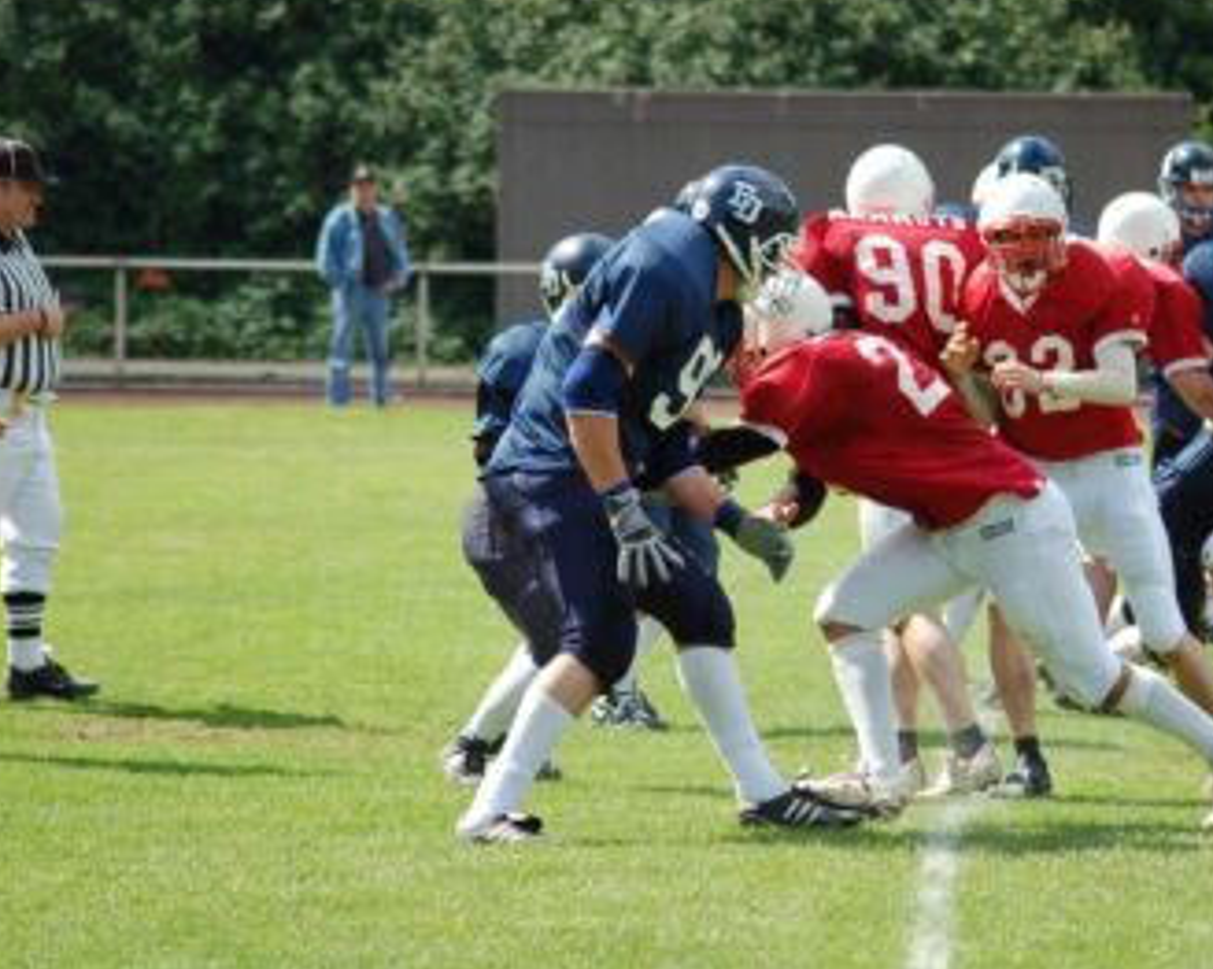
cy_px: 499
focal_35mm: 233
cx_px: 778
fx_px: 8360
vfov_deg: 6.6
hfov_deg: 8.3
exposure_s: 1/1000
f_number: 4.2
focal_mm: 120
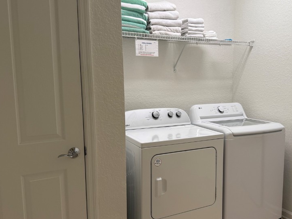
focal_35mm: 34
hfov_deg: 53.5
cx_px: 178
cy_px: 114
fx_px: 287
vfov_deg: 41.8
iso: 125
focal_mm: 6.76
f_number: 1.78
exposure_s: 1/60
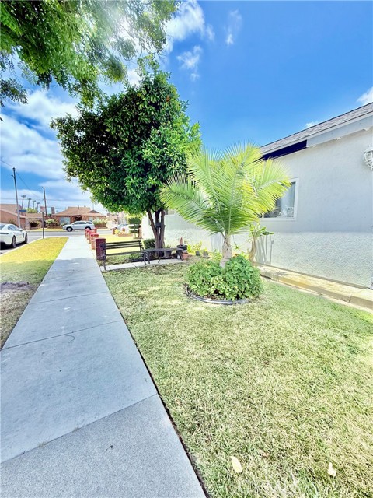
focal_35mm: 14
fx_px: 201
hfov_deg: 85.7
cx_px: 186
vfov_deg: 102.1
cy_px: 249
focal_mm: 2.22
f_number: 2.2
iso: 64
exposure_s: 1/686
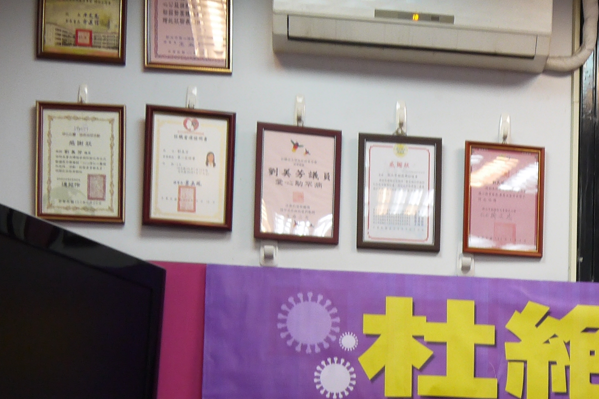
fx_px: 1414
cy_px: 550
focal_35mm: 85
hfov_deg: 23.2
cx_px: 548
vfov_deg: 15.2
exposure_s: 1/60
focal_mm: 15
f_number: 3.5
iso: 500
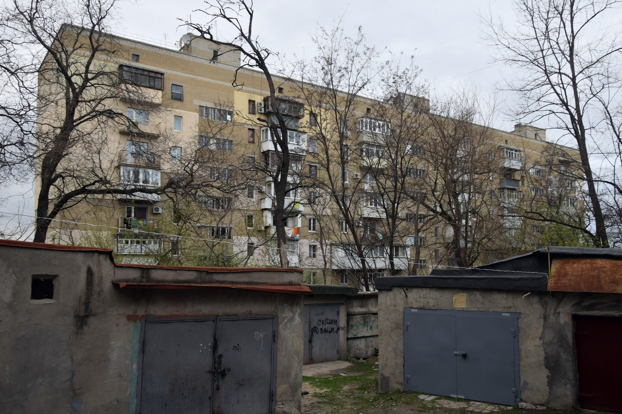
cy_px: 207
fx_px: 466
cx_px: 311
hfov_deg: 67.4
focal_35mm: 27
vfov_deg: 47.9
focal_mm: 18
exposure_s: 1/40
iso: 100
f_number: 3.5
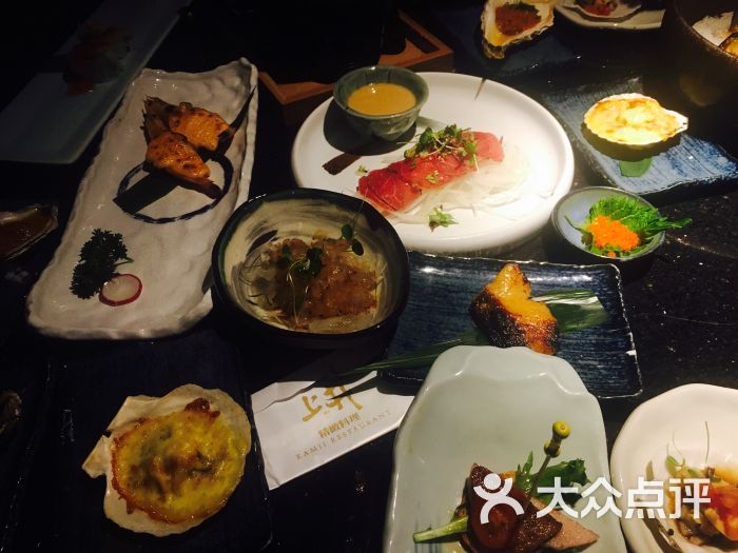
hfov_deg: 61.7
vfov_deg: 48.2
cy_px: 276
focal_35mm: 29
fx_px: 618
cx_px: 369
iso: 125
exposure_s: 1/33
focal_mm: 4.15
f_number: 2.2
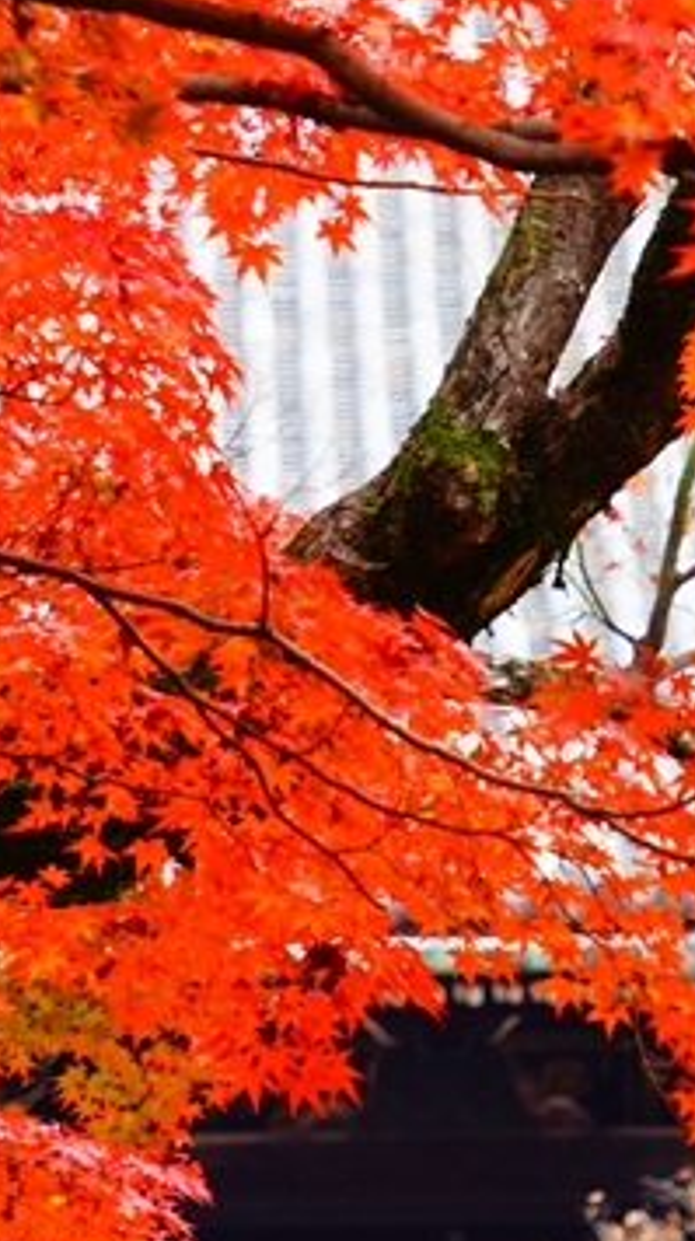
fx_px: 13041
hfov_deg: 3.0
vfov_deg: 5.4
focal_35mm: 397
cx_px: -304
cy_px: 568
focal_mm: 112
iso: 320
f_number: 5.6
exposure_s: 1/200
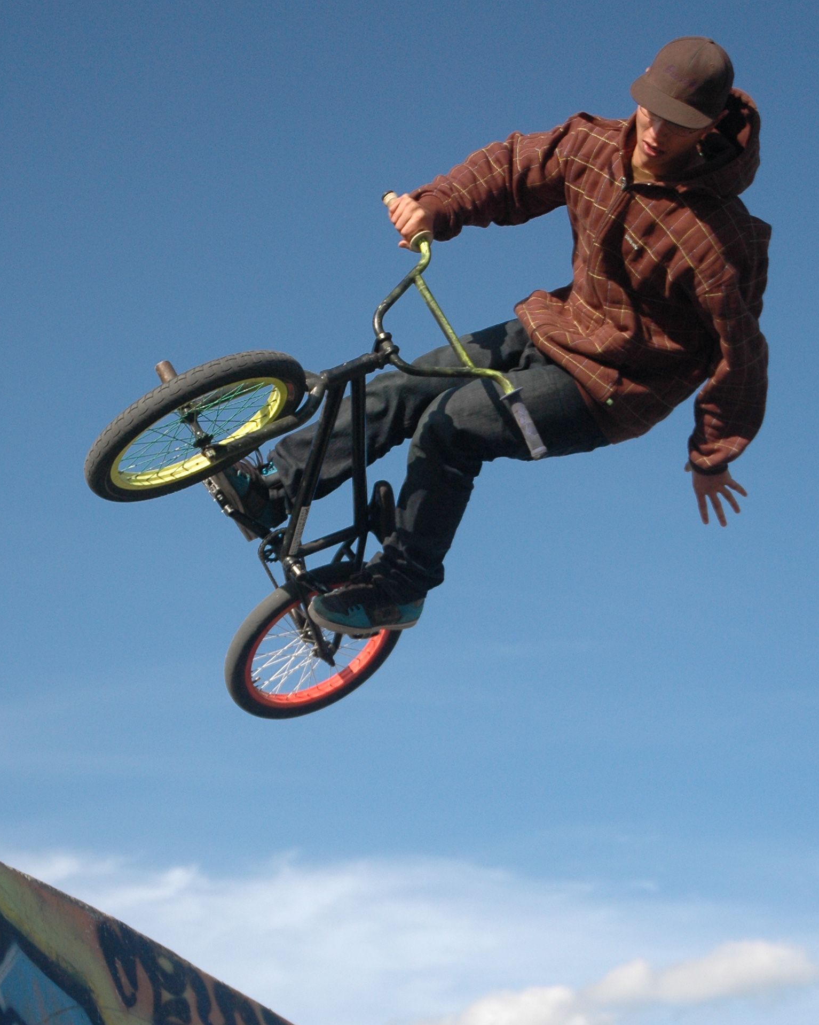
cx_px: 401
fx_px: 2273
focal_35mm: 75
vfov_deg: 25.2
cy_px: 709
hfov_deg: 20.4
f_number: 4.5
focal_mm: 34
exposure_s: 1/1600
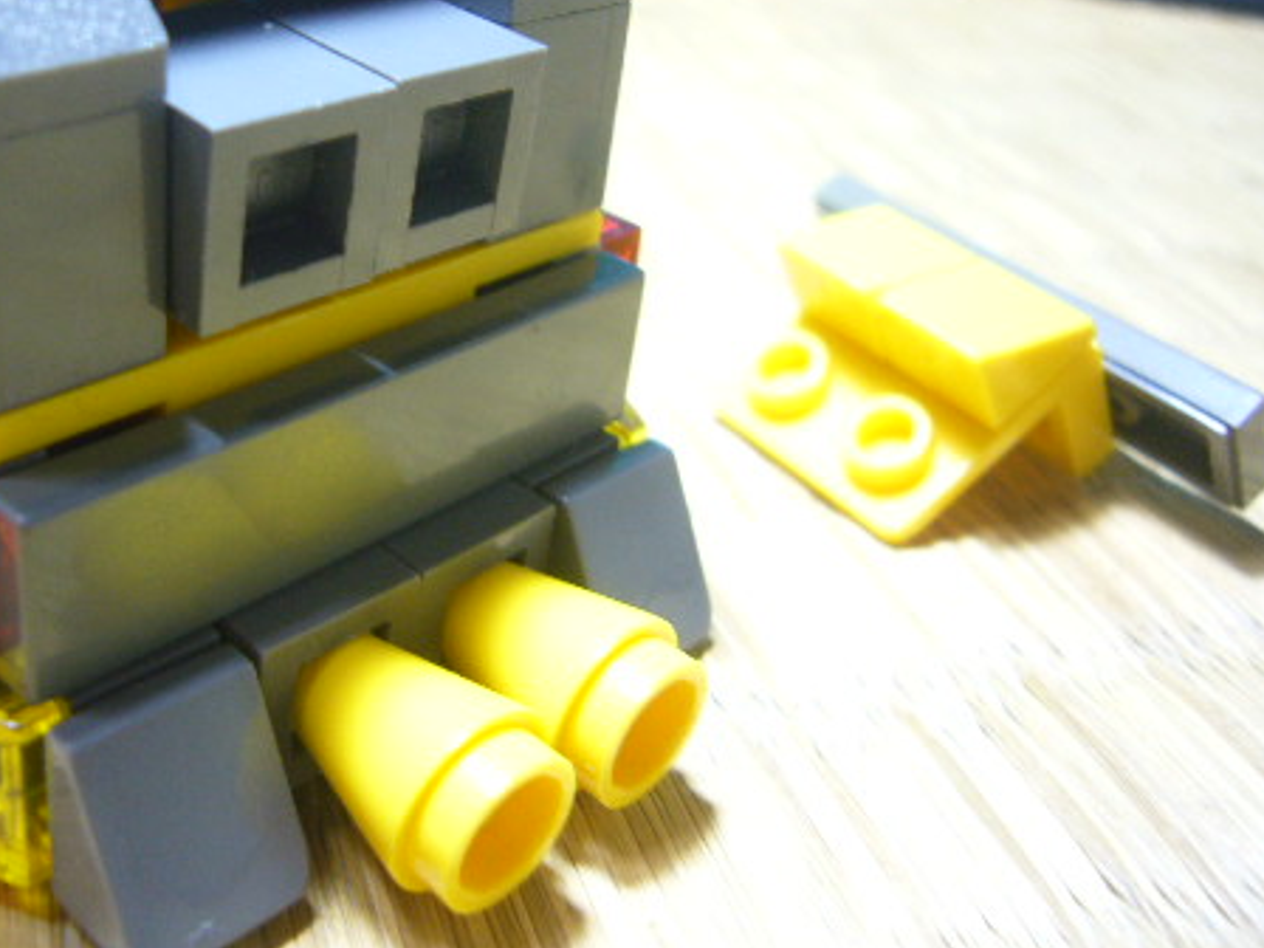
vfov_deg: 35.5
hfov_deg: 46.0
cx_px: 415
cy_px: 296
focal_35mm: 40
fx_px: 1461
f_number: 2.8
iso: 100
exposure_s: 1/8
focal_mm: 4.6
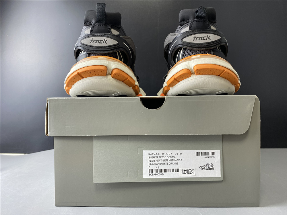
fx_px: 216
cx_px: 144
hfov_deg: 67.3
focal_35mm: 26
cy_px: 108
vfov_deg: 53.1
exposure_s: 1/50
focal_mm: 4.25
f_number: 1.8
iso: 100
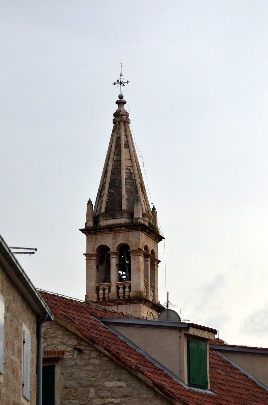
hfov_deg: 9.1
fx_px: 1683
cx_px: 134
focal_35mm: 150
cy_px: 202
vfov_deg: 13.7
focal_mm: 100
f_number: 4.5
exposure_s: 1/4000
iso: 2000
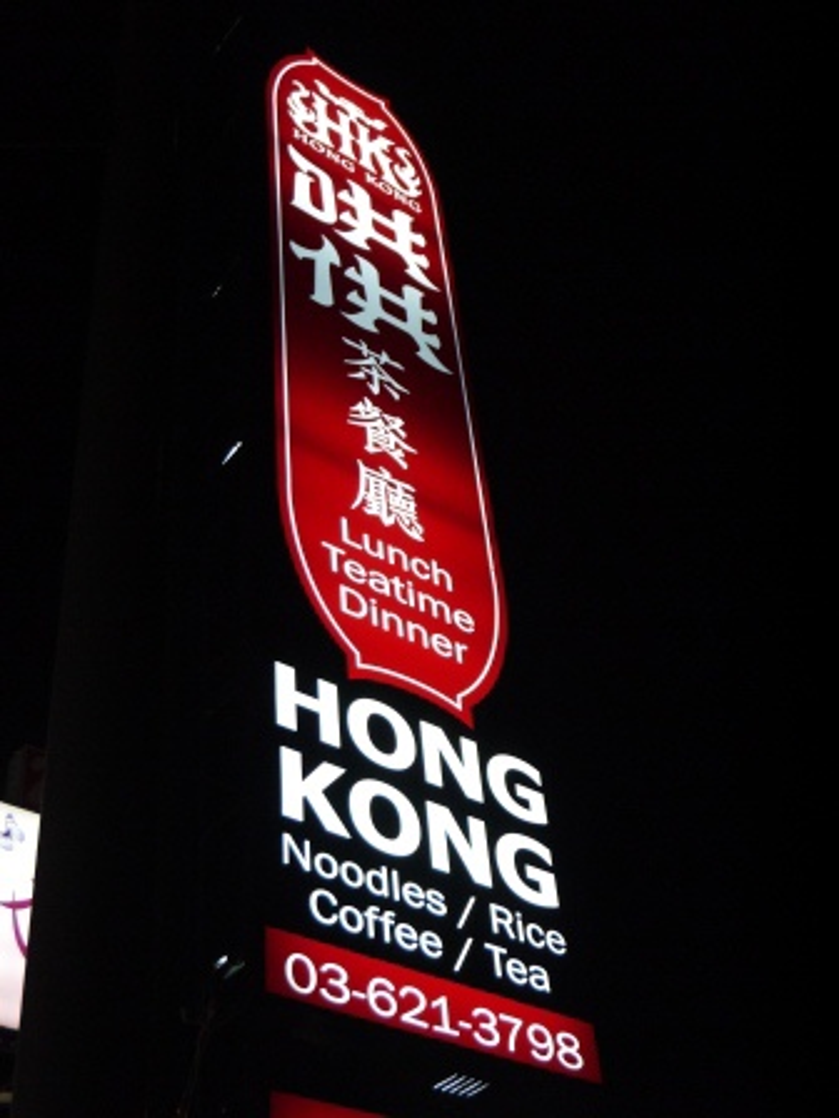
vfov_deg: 41.2
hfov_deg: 31.5
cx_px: 420
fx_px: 1487
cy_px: 559
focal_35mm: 46
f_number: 4.7
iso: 1000
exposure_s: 1/60
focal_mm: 23
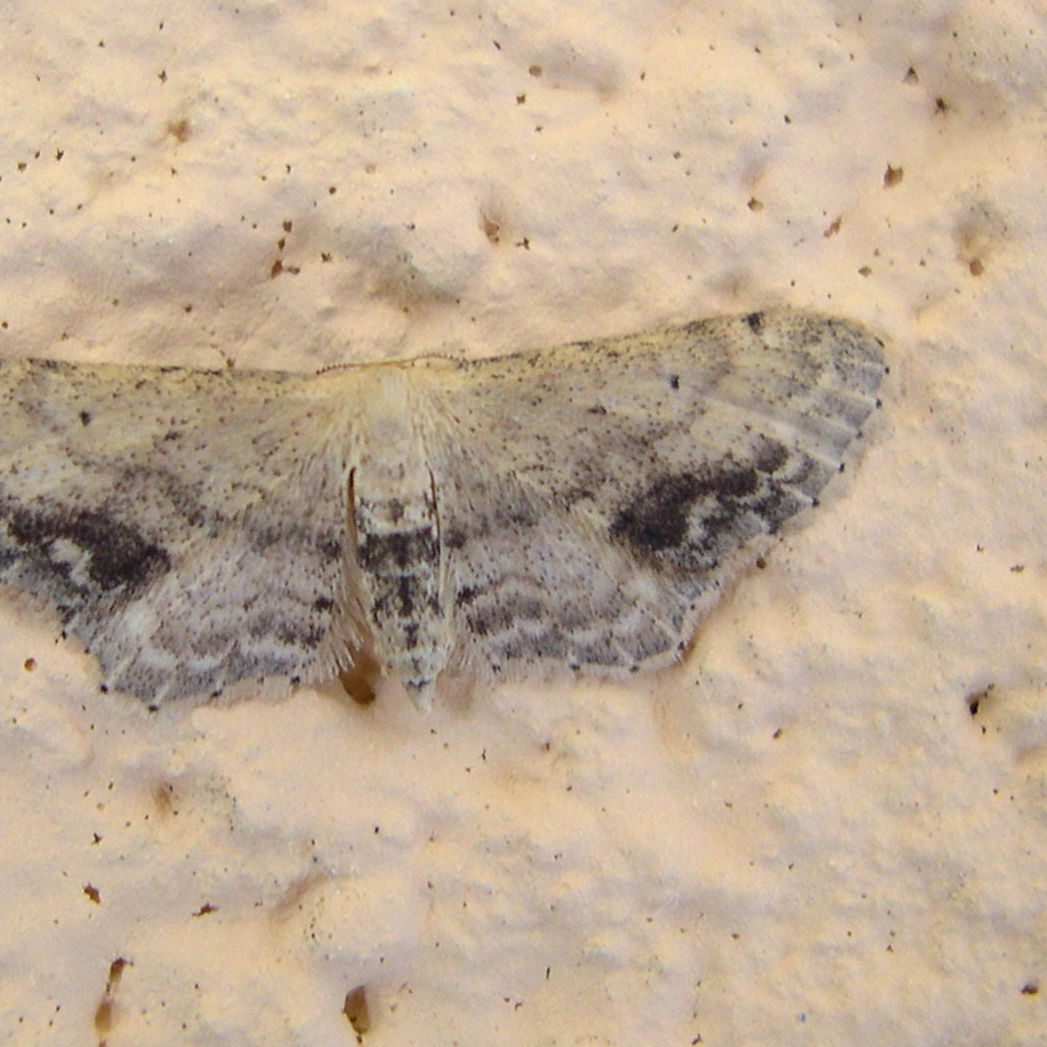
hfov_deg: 37.3
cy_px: 522
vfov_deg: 37.6
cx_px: 386
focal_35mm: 45
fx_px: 1540
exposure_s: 1/85
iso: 100
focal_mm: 8
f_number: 2.8
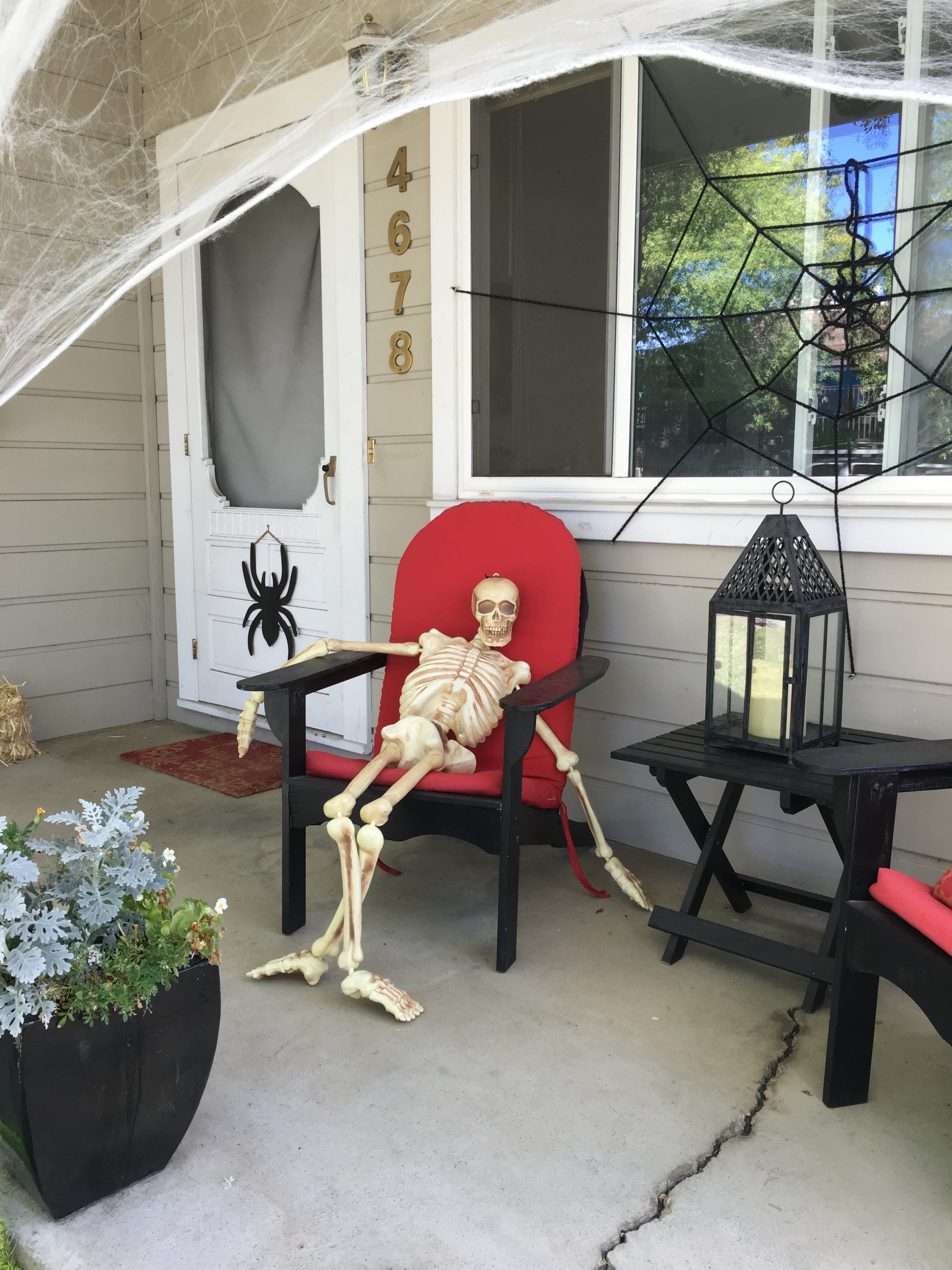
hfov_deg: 48.2
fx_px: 1063
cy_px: 635
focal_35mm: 29
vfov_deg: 61.7
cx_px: 476
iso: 40
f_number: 2.2
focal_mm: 4.15
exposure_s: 1/120
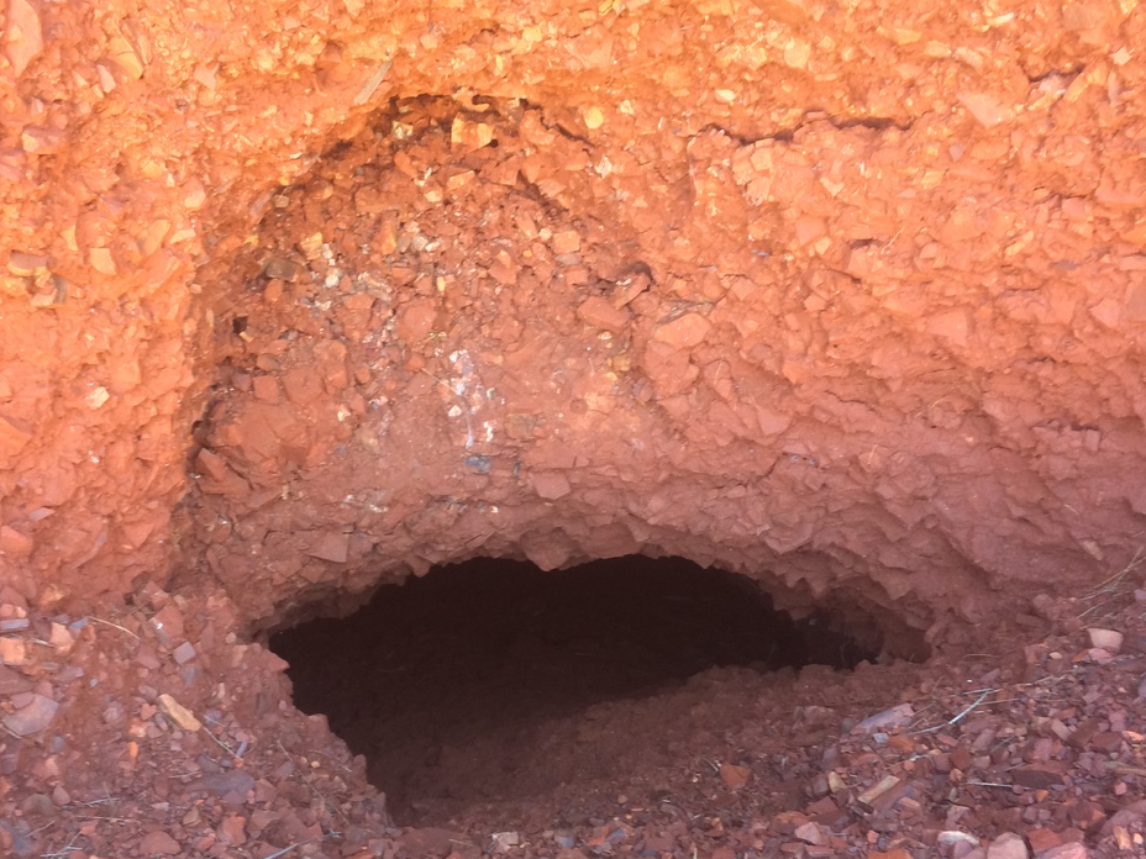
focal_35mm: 40
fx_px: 1324
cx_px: 511
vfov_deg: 35.7
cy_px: 552
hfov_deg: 46.7
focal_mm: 4.15
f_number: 2.2
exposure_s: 1/33
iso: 125
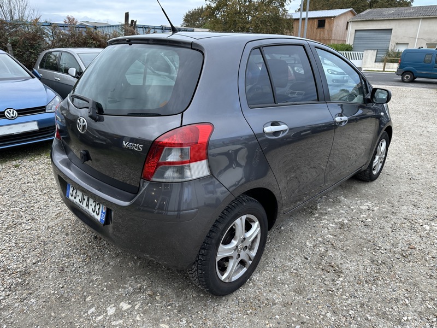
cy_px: 164
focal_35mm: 24
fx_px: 303
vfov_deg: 56.8
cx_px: 218
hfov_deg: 71.6
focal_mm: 6.86
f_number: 1.78
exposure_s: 1/121
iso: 100
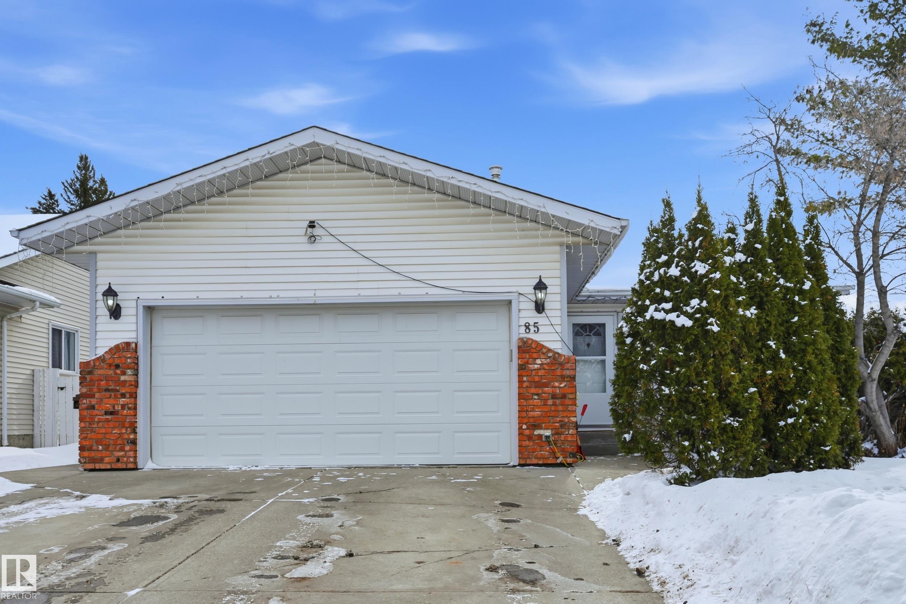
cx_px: 453
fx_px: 755
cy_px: 302
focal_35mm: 30
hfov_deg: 61.9
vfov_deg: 43.6
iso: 100
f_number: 8
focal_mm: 30
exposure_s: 1/2000
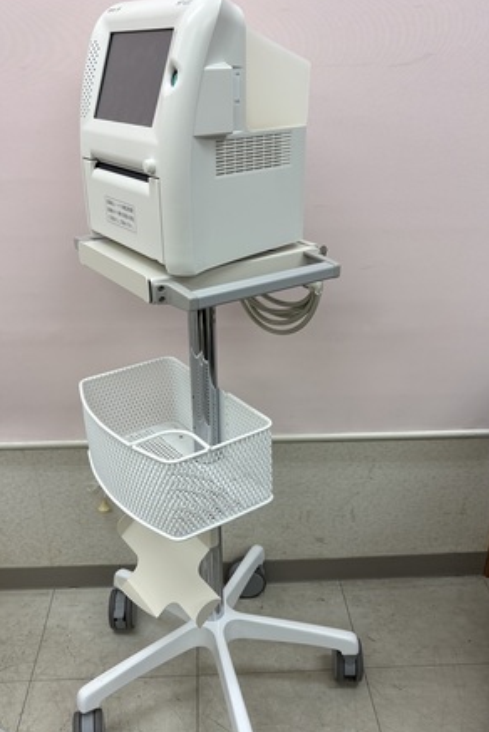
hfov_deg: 40.0
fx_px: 671
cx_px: 223
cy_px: 409
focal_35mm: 33
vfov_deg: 57.0
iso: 40
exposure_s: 1/120
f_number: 1.6
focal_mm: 5.96
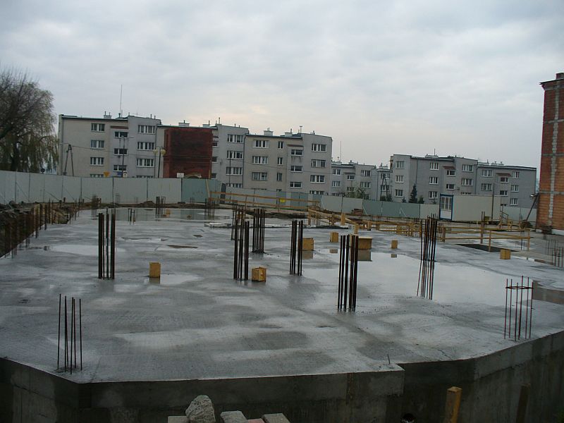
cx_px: 282
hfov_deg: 50.1
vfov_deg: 38.7
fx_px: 603
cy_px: 212
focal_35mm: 37
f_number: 2.8
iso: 80
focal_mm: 6.1
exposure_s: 1/160
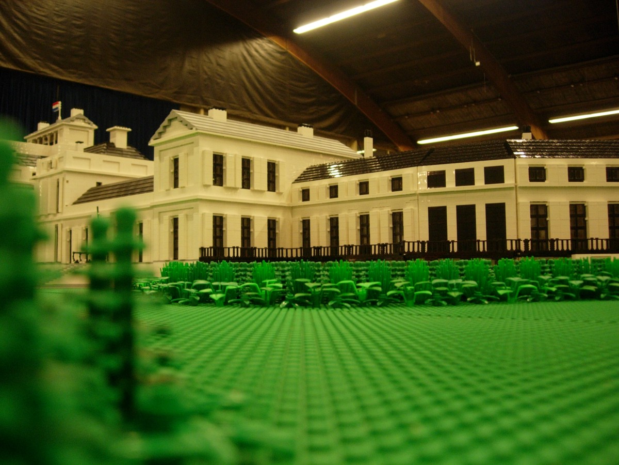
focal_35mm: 38
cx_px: 310
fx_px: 680
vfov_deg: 37.7
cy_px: 232
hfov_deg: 49.0
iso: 200
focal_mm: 7.8
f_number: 2.8
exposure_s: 1/14.6
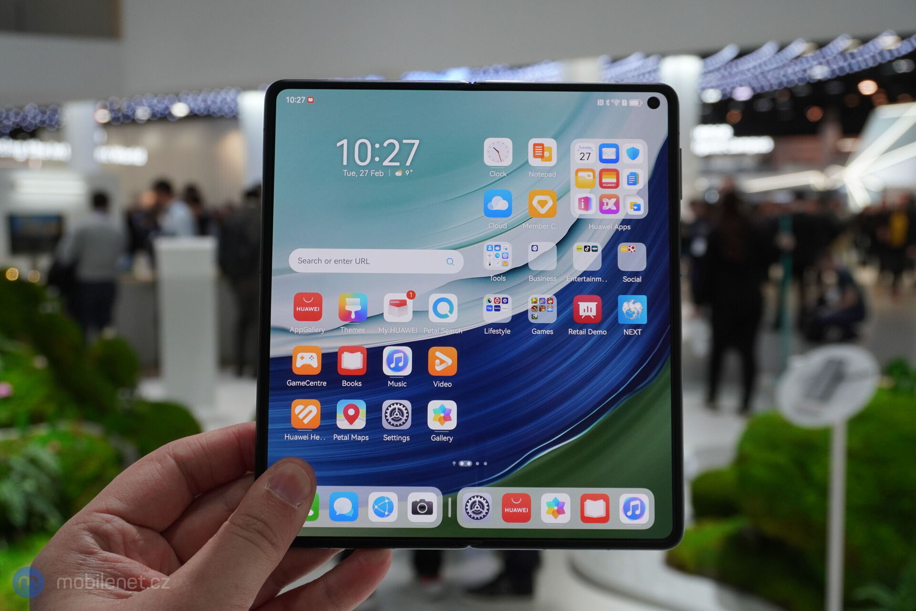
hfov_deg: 53.1
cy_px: 306
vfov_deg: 36.9
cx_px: 458
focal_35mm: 36
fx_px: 916
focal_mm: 24
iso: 640
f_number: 5.6
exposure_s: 1/125
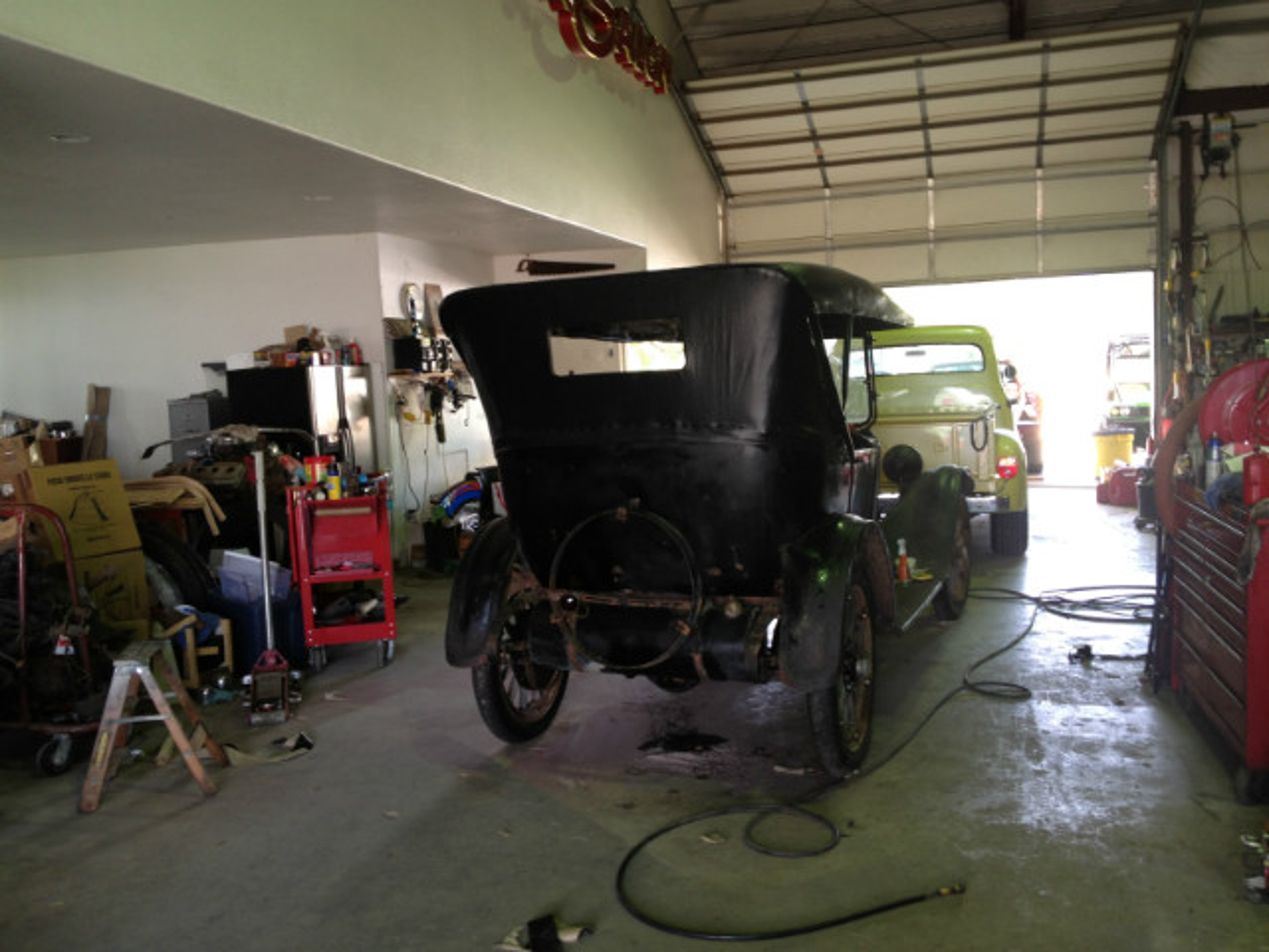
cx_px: 634
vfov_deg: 40.7
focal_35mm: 35
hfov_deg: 52.6
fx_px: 1283
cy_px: 476
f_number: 2.4
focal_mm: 4.28
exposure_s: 1/20
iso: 50
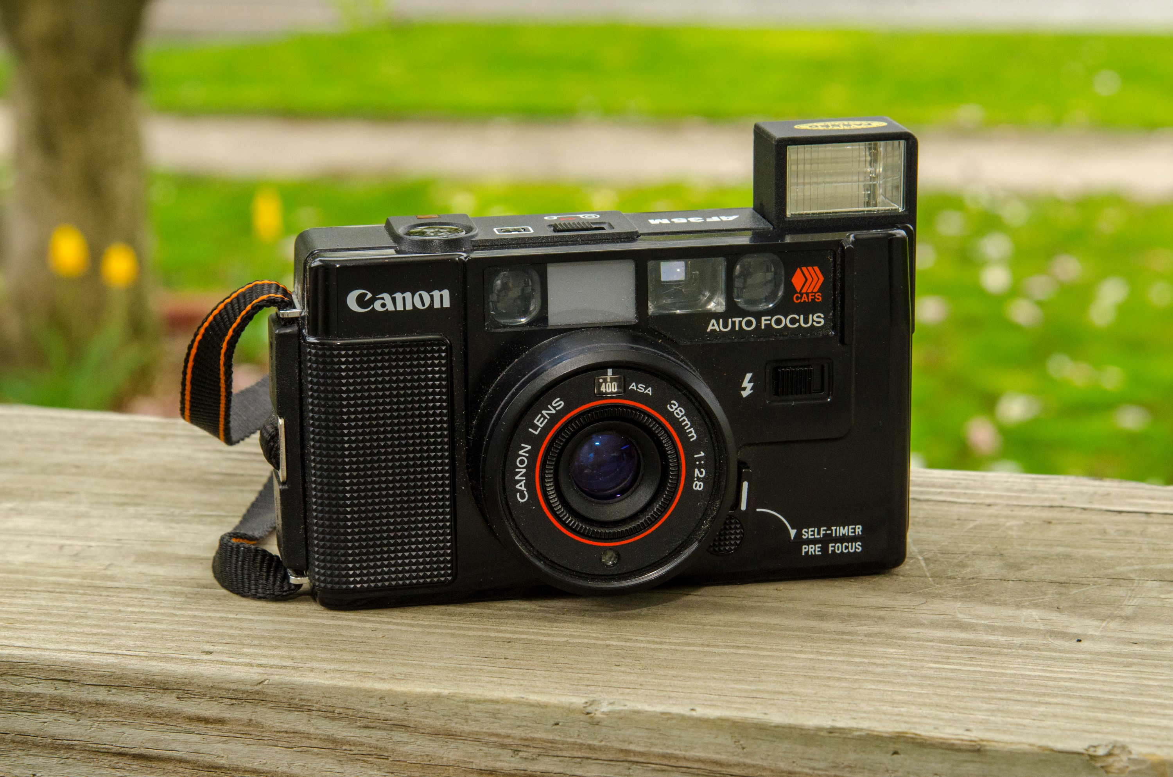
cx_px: 586
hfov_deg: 35.1
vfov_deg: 23.7
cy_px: 388
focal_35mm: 57
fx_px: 1853
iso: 640
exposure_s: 1/60
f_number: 9
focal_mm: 38
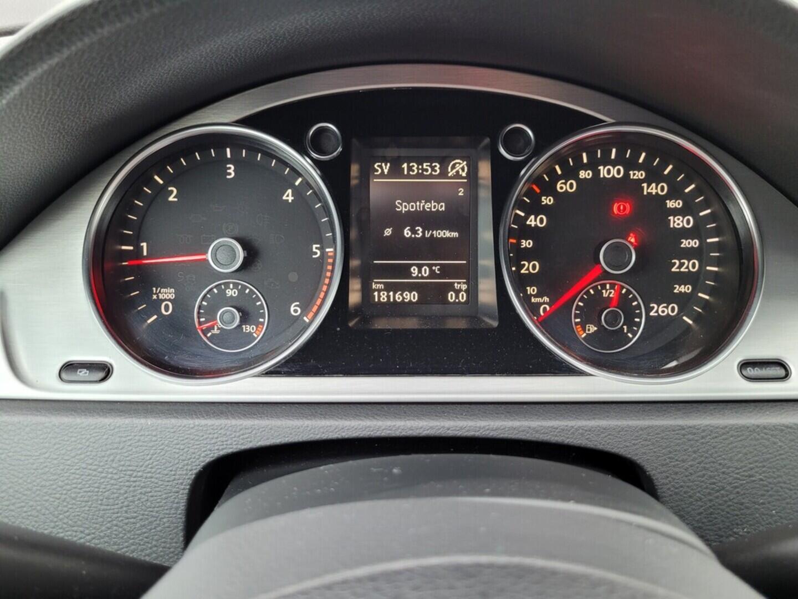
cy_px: 300
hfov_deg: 67.3
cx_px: 399
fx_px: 599
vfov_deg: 53.1
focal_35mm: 26
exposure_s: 1/40
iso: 200
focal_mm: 5.4
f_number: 1.8
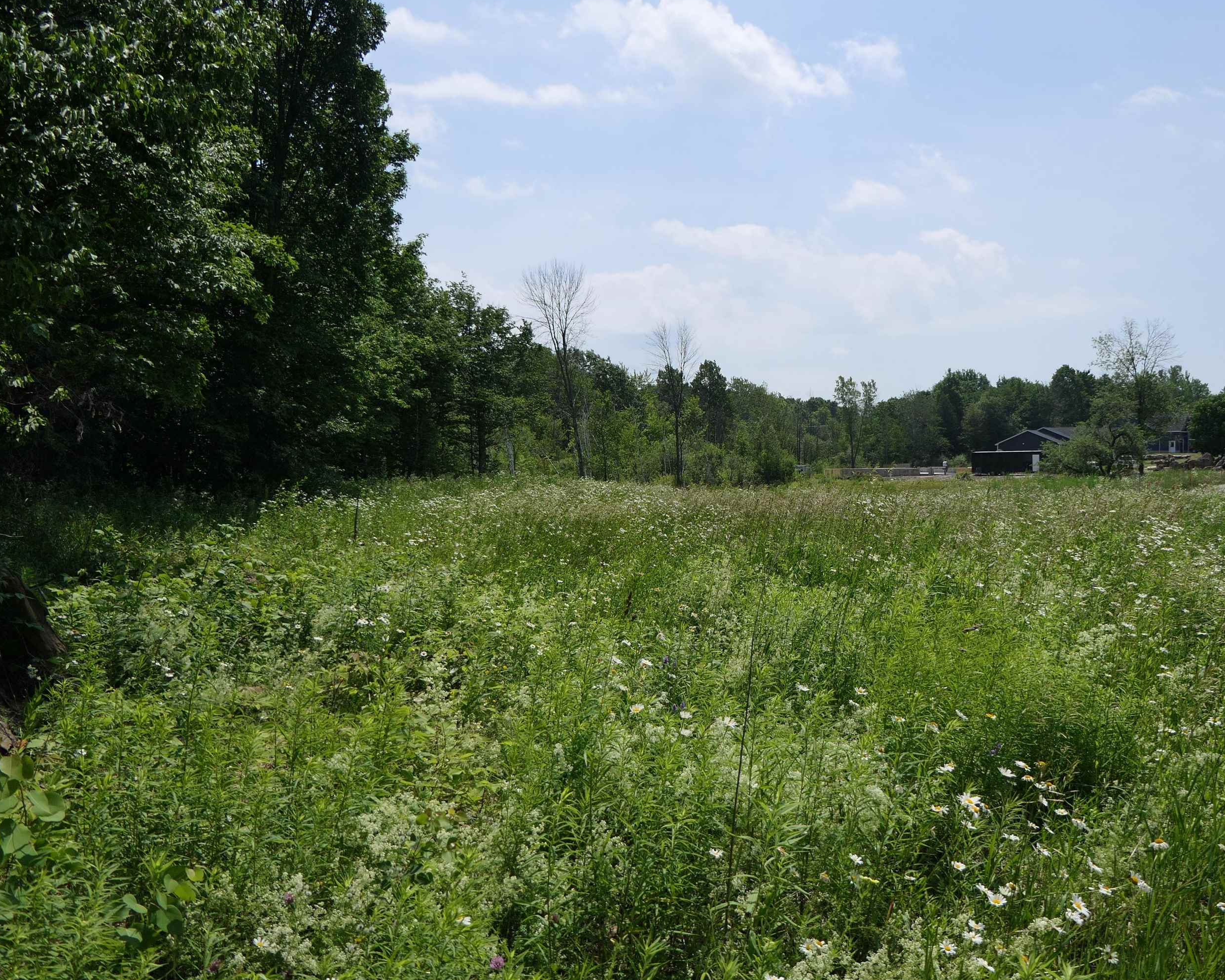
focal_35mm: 29
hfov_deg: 59.9
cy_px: 497
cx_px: 738
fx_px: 1051
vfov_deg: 50.0
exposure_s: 1/2000
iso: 125
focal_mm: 8.8
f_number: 4
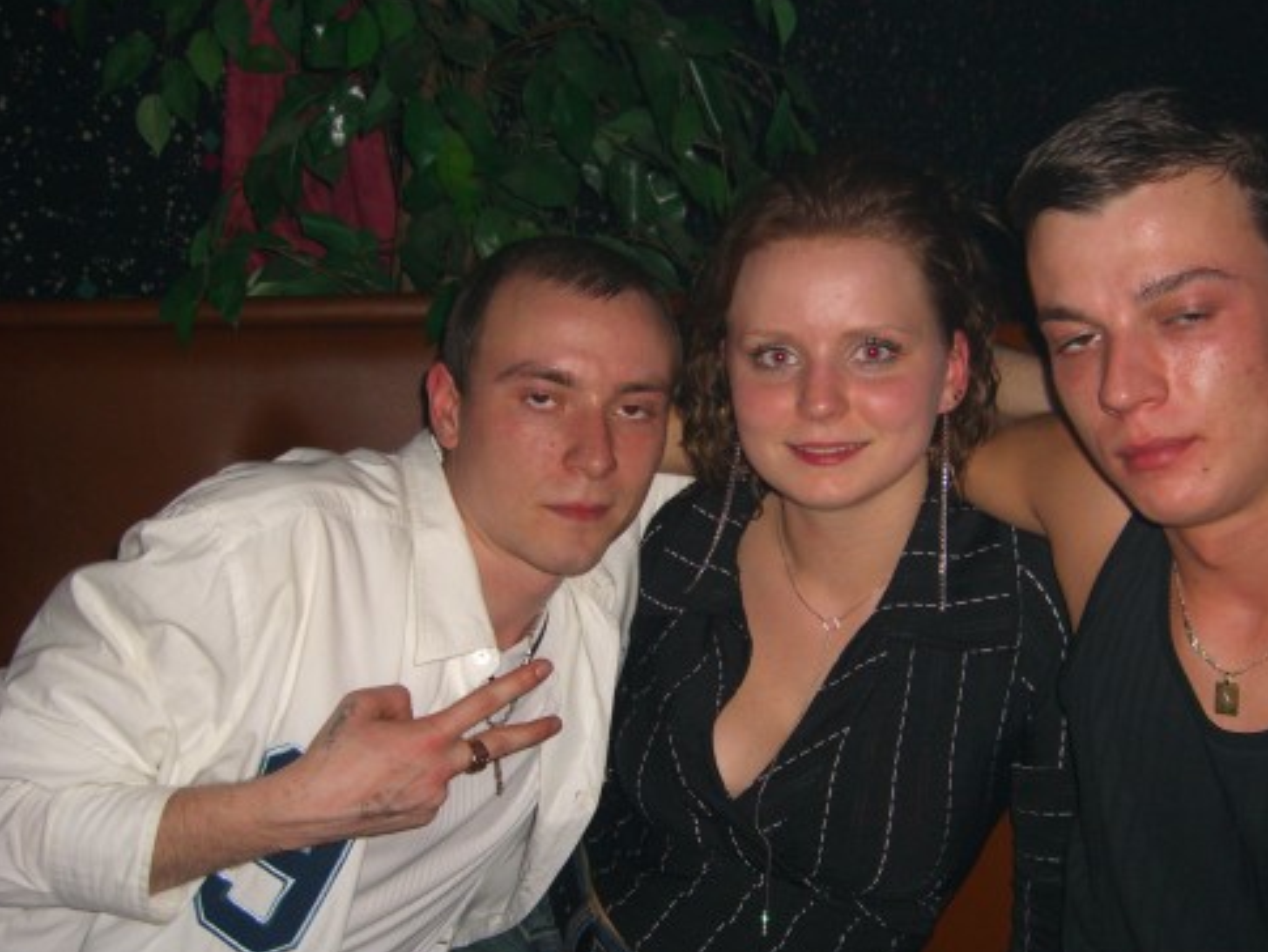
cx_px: 735
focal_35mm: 47
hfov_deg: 40.3
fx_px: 1722
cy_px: 575
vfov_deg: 30.8
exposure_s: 1/60
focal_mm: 7.9
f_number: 2.8
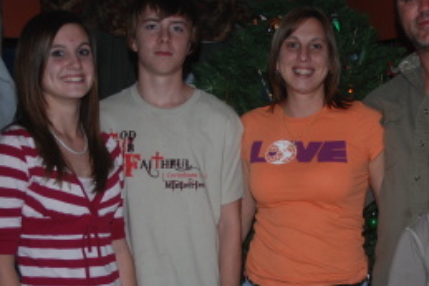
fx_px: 1180
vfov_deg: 13.8
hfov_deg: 20.5
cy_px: 207
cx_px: 305
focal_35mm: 99
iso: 200
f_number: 5
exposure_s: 1/60
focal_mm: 38
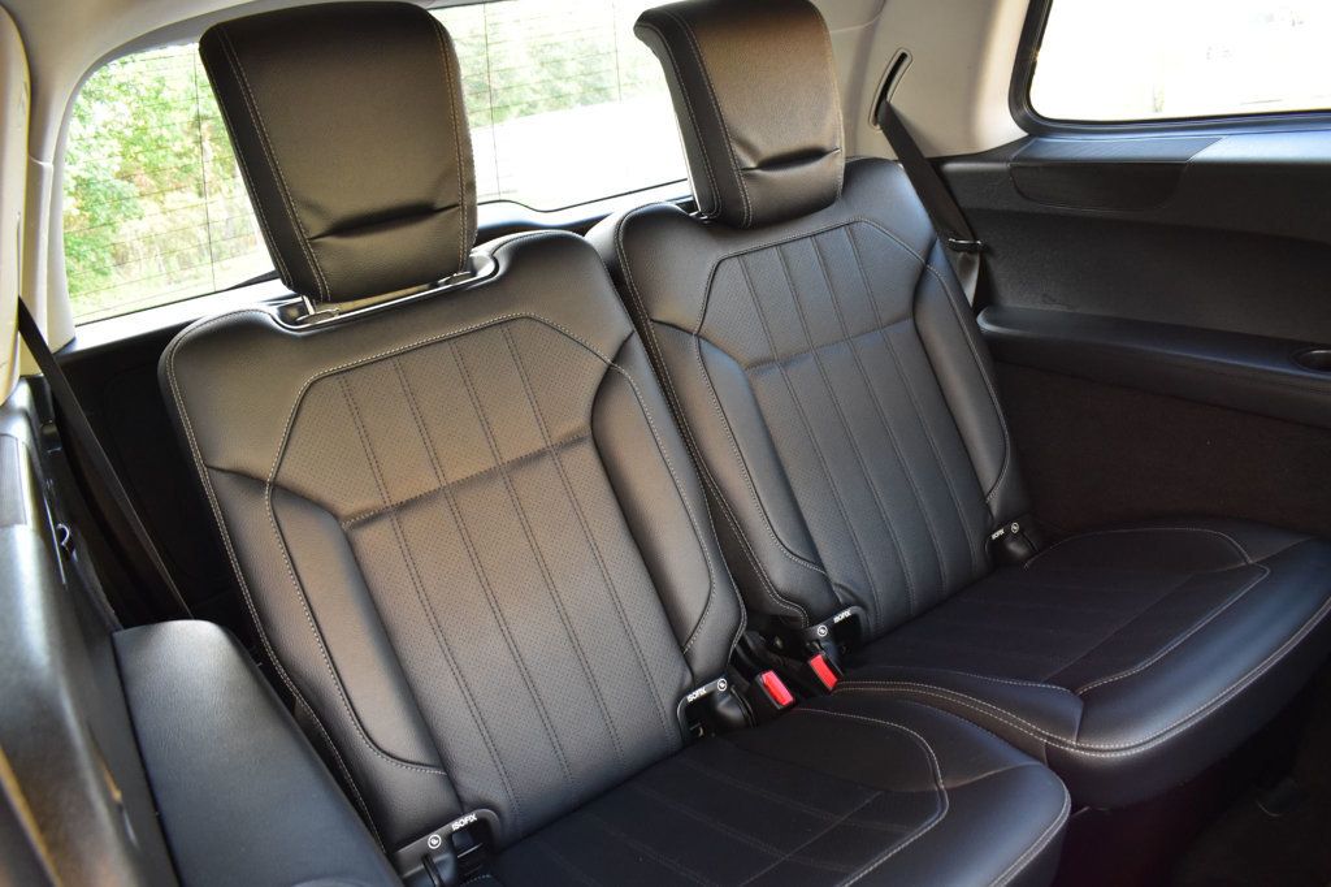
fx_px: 998
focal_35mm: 27
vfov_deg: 47.9
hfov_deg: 67.4
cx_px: 666
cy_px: 444
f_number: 6.3
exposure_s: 1/15
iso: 1600
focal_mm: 18
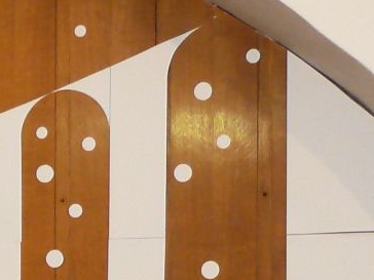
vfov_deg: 7.0
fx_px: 2128
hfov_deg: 9.7
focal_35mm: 197
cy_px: 758
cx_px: -193
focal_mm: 7.4
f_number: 2.8
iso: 200
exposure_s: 1/30
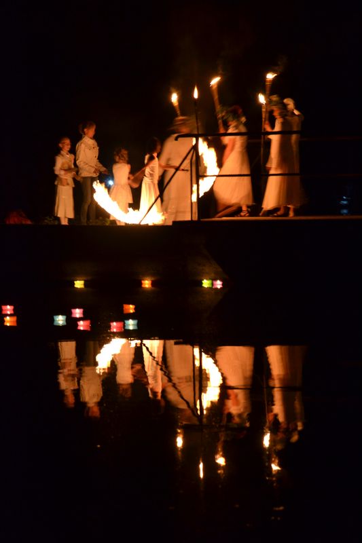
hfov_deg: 8.7
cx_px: 181
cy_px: 272
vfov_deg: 13.0
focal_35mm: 158
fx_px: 2376
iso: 800
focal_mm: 105
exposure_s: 1/5
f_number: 5.6
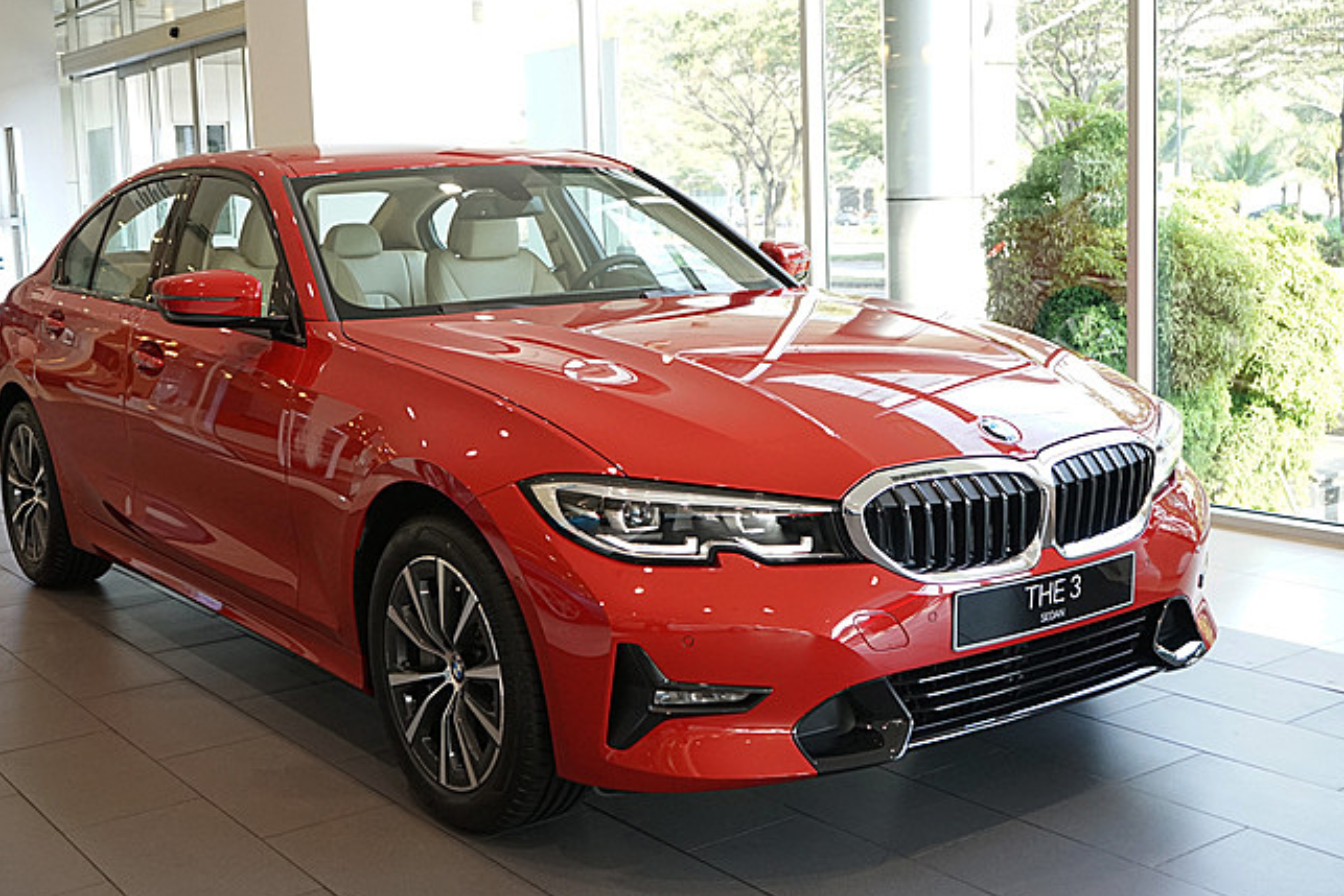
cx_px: 631
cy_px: 393
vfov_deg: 31.9
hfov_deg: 46.4
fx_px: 1568
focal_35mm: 42
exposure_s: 1/250
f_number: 5.6
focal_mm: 36
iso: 2500
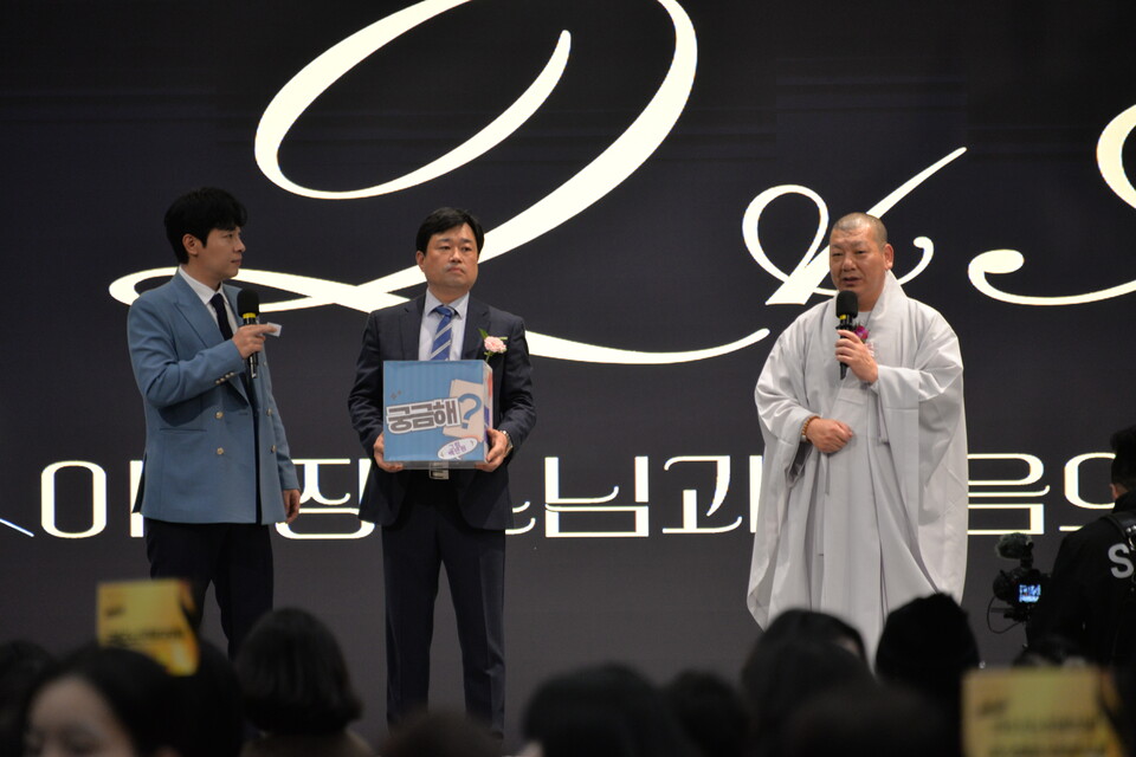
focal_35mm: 300
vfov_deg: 4.6
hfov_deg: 6.9
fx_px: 9466
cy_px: 378
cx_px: 568
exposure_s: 1/60
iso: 1600
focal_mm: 300
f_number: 5.6
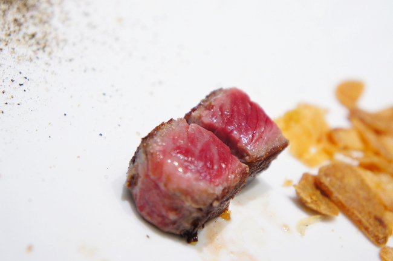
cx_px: 196
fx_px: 768
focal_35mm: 70
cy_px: 130
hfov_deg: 28.7
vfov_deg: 19.3
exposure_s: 1/20
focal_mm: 47
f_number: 5
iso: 800
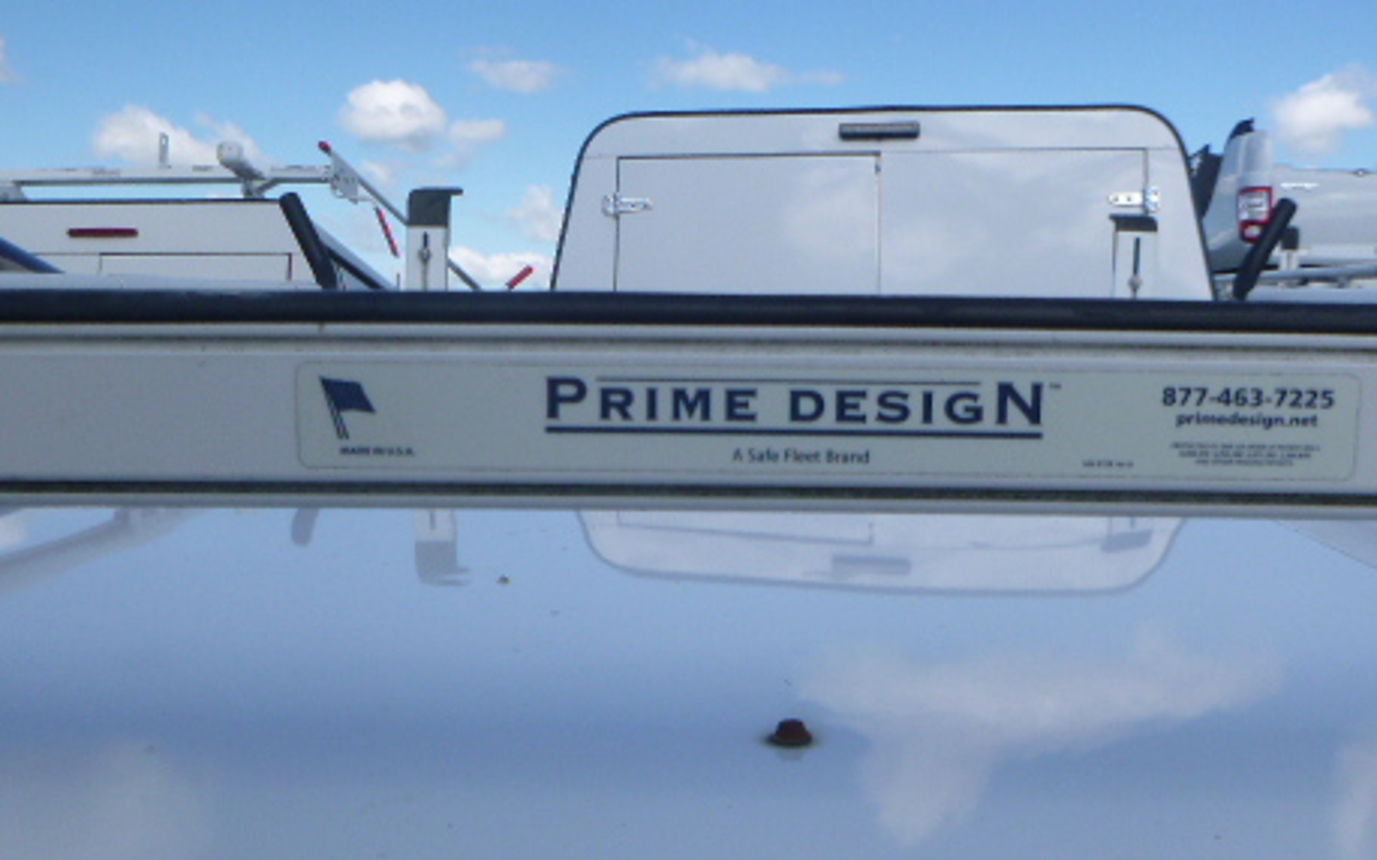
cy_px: 508
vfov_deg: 34.3
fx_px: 1388
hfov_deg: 52.7
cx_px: 752
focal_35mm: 37
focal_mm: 4.5
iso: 100
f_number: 3.9
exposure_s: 1/500
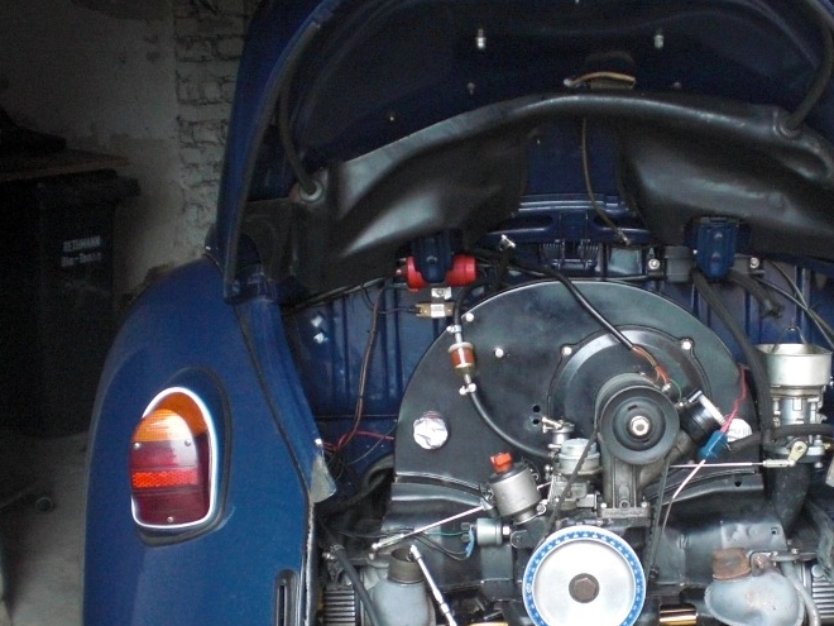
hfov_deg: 32.2
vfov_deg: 24.6
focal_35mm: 59
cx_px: 601
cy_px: 451
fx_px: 1421
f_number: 3.1
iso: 400
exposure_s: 1/100
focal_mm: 6.3
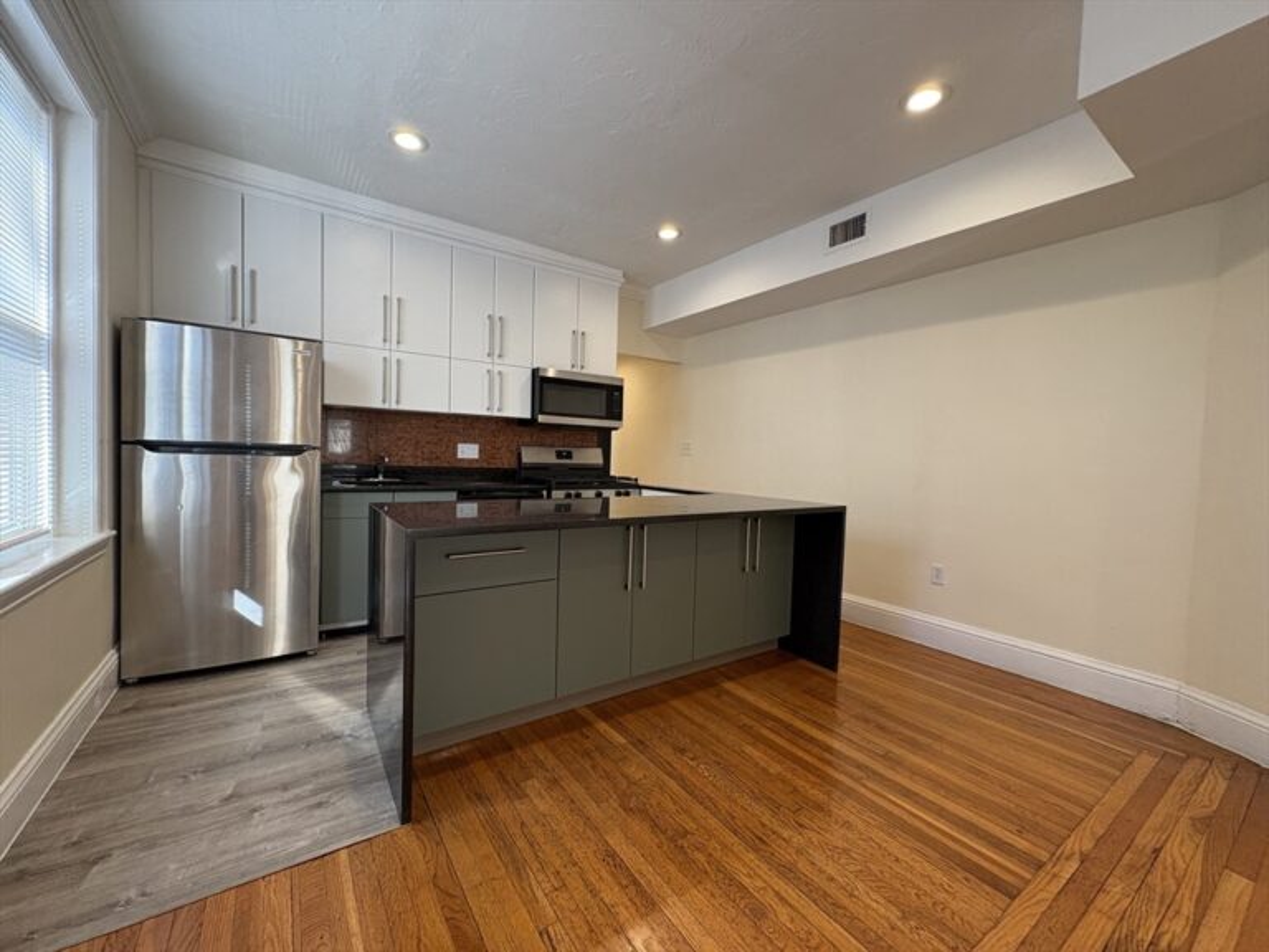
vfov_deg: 85.7
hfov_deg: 102.1
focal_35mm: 14
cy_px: 476
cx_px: 634
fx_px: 513
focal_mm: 2.22
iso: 200
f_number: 2.2
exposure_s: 1/120
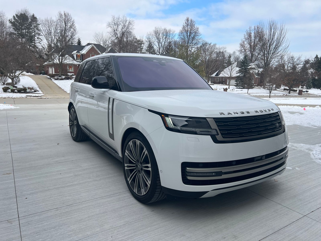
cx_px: 160
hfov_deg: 67.3
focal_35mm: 26
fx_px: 241
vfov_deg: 53.1
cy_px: 120
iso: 50
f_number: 1.5
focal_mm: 5.7
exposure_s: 1/2353
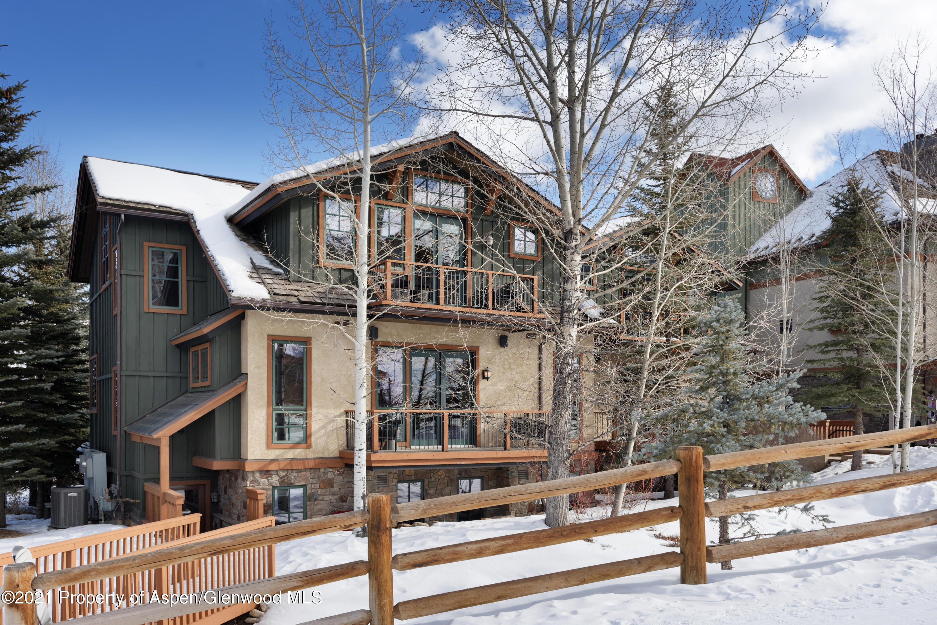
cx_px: 468
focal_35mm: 30
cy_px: 312
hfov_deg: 61.9
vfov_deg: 43.6
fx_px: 781
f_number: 8
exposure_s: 1/400
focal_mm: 30
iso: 100
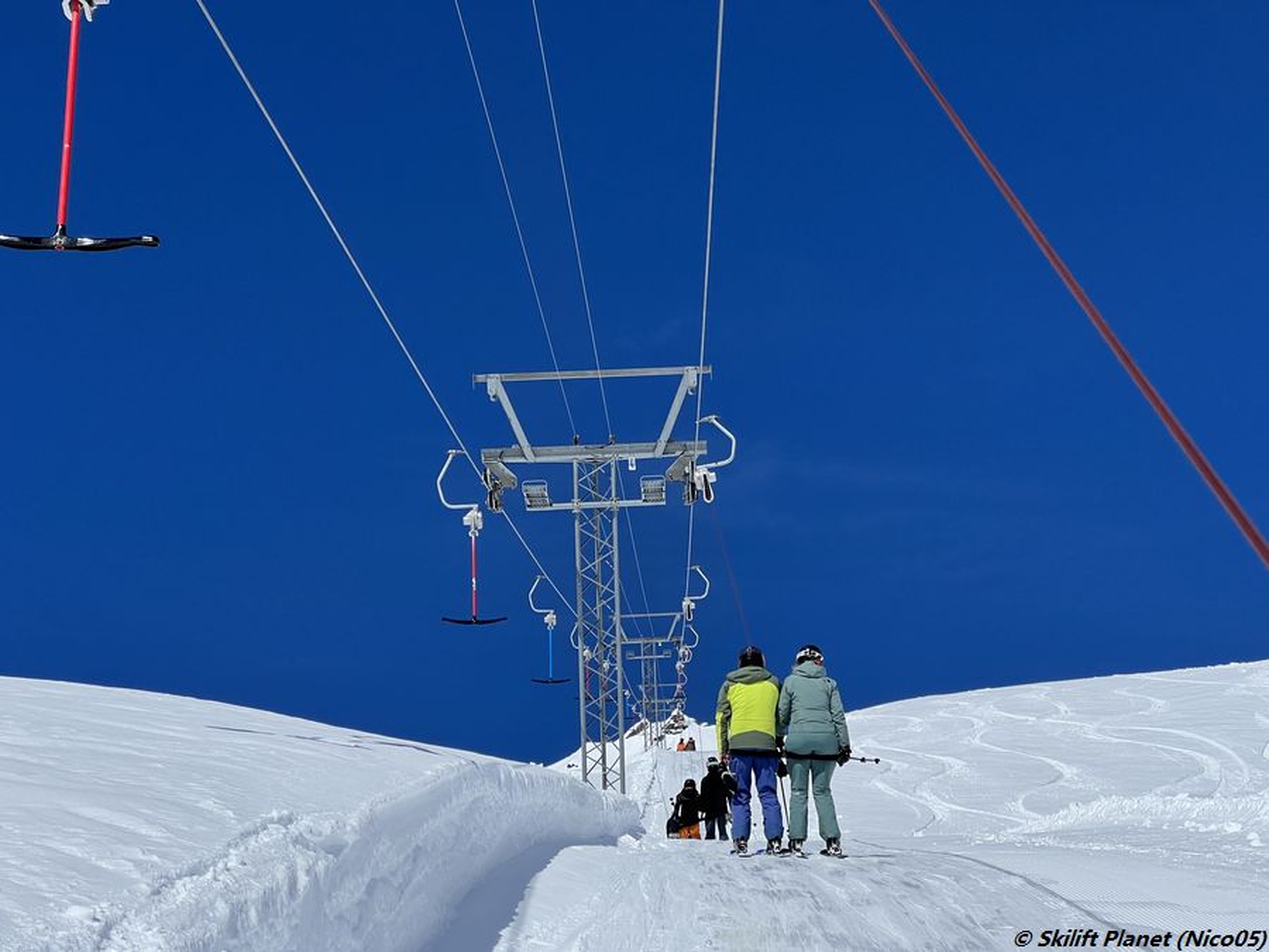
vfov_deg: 19.1
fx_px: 2823
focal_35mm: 77
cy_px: 476
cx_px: 634
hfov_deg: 25.3
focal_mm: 9
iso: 32
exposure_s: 1/2320
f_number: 2.8
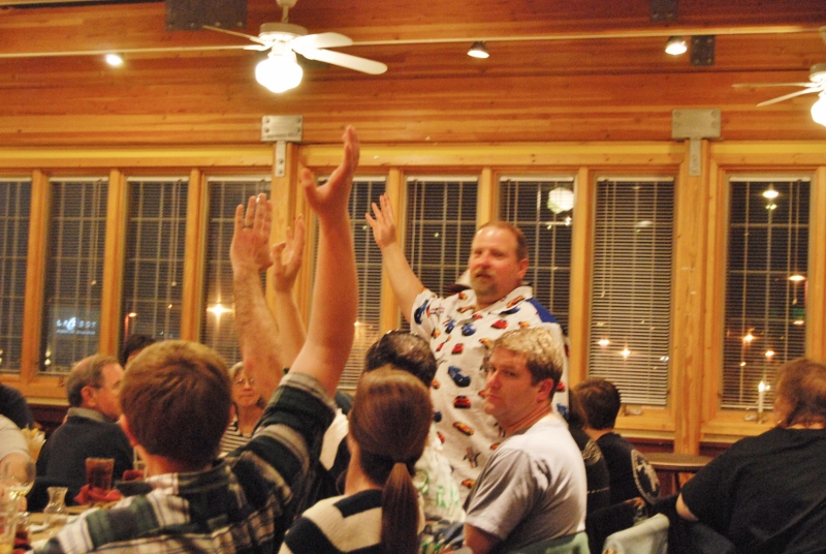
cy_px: 277
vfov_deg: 20.2
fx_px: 1551
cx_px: 413
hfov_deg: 29.8
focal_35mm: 68
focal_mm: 45
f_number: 5.3
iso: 1600
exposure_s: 1/15
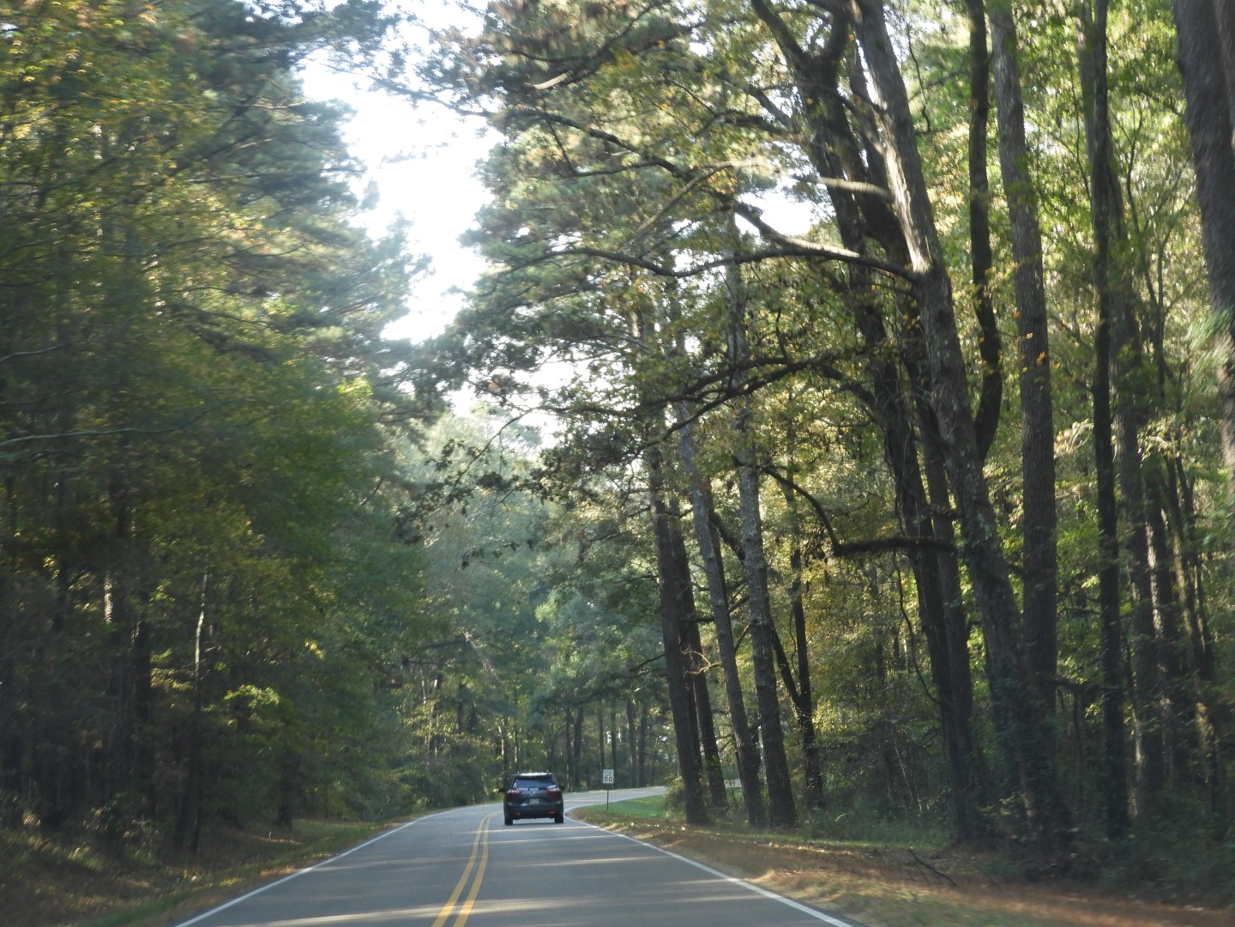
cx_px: 618
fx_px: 3389
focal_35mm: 95
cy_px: 464
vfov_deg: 15.6
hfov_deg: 20.7
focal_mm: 17
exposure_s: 1/60
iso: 250
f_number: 4.8
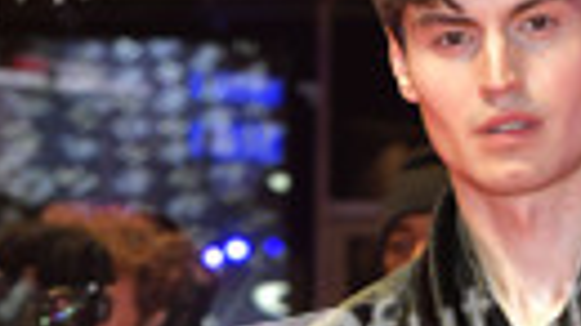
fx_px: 3064
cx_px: 572
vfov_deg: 6.0
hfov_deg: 10.7
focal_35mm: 199
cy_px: 598
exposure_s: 1/200
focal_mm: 62
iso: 1600
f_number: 5.6
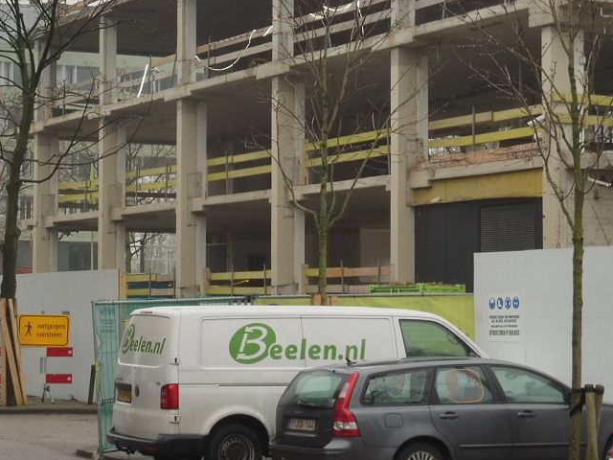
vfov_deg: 12.3
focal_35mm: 120
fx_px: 2125
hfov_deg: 16.3
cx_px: 159
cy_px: 166
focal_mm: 13.3
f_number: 5
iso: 160
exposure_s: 1/60
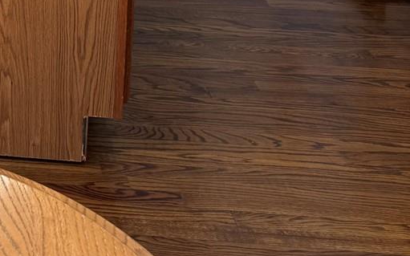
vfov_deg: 11.3
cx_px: -245
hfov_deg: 17.8
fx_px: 1139
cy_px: -300
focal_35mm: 102
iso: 100
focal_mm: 6.76
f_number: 1.78
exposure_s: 1/141
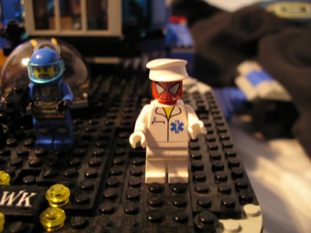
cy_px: 116
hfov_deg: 50.2
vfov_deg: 38.6
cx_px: 156
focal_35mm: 37
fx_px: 332
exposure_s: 1/1.45
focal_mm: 7.8
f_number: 2.8
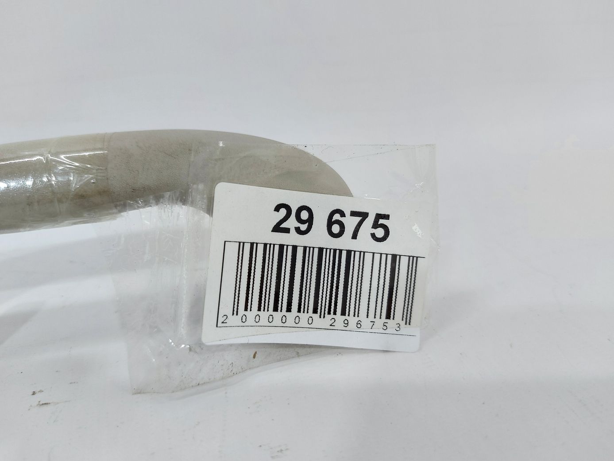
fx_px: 426
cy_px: 230
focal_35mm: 24
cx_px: 307
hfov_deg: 71.6
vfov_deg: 56.8
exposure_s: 1/50
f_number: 1.8
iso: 80
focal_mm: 5.23
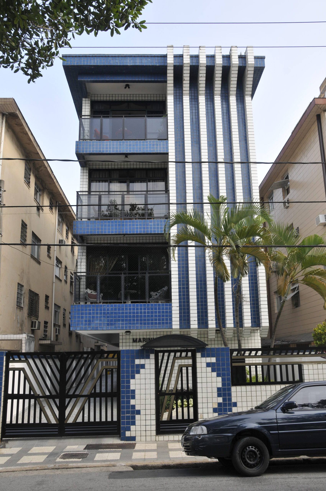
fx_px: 449
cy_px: 246
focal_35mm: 33
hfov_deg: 39.9
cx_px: 163
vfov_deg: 57.3
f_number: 8
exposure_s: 1/125
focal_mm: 22
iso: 200
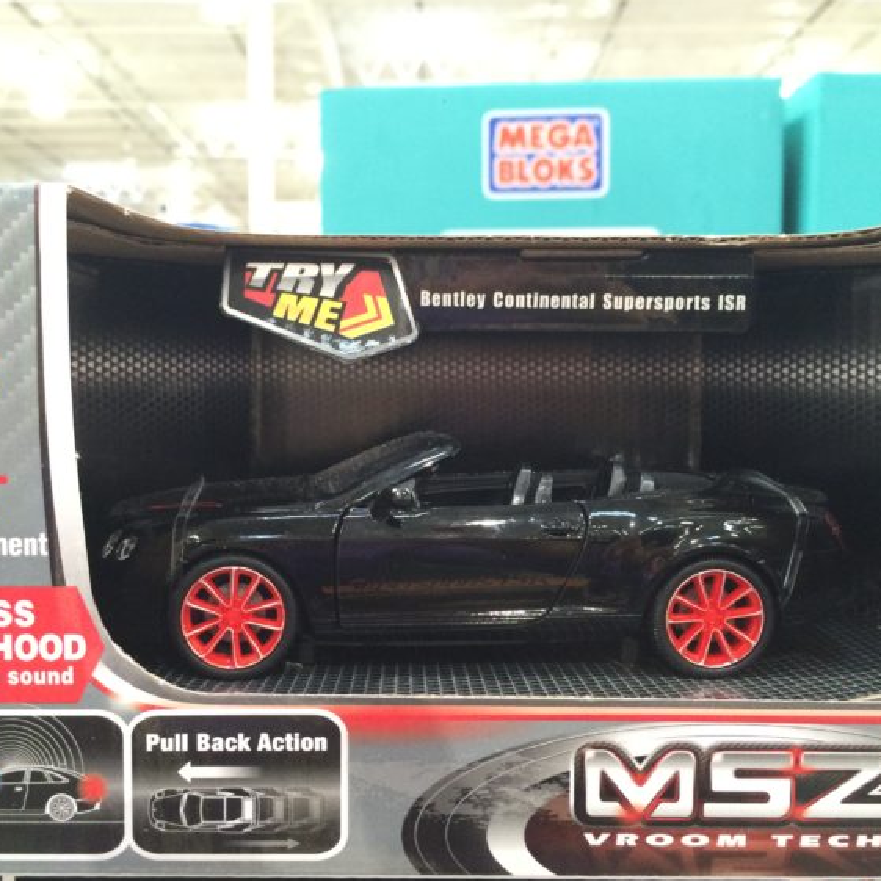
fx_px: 1008
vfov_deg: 47.2
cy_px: 448
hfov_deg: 47.2
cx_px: 415
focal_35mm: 35
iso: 250
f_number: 2.2
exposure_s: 1/33
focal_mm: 4.15
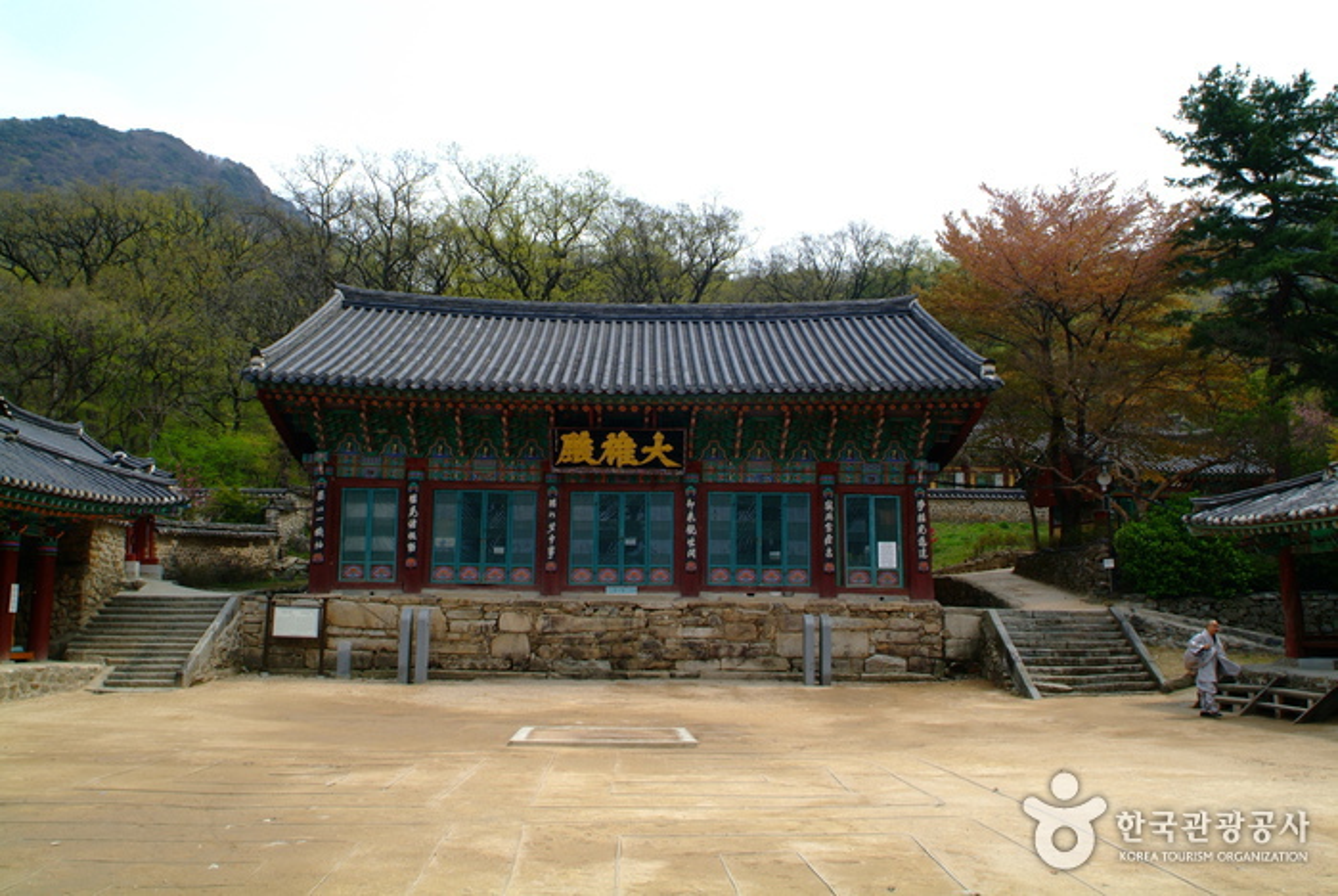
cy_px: 448
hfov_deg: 61.9
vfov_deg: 43.7
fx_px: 1116
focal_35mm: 30
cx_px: 669
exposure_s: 1/90
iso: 200
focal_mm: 20
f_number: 16
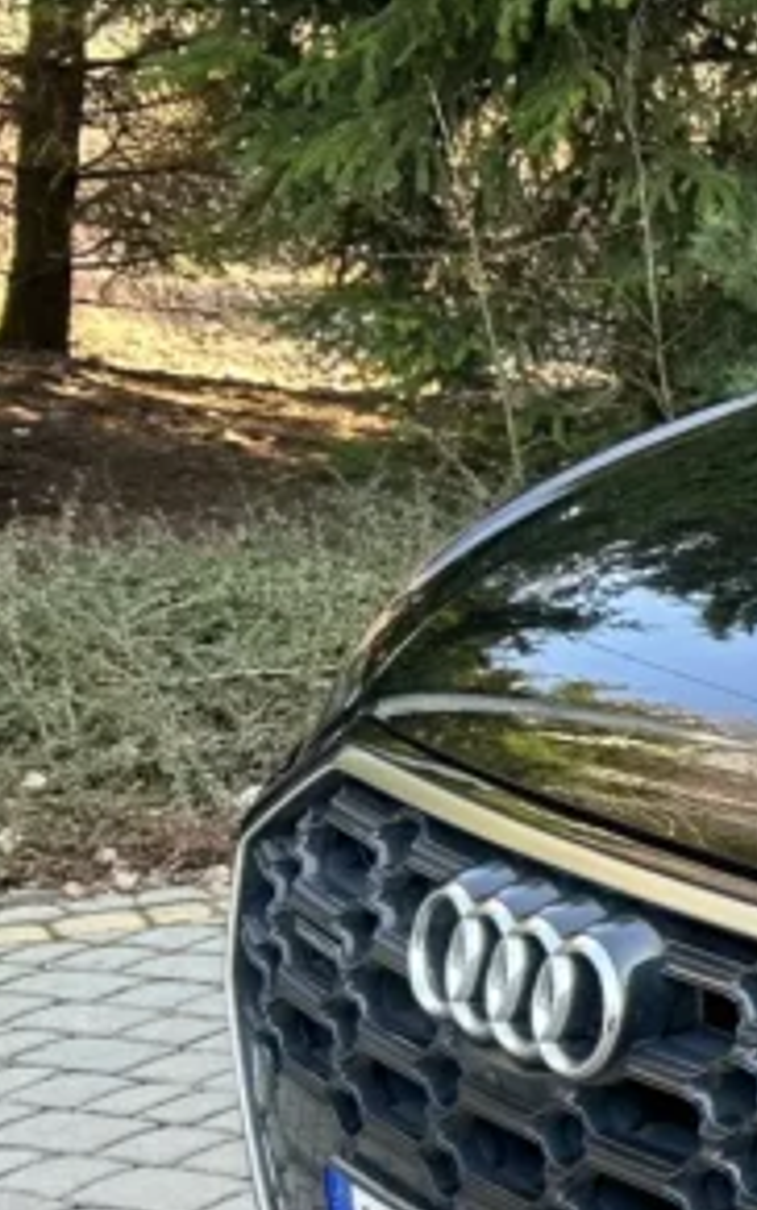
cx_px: 1955
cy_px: 923
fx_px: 3200
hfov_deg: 10.9
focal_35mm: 97
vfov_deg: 21.2
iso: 32
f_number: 1.5
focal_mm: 5.7
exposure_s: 1/121
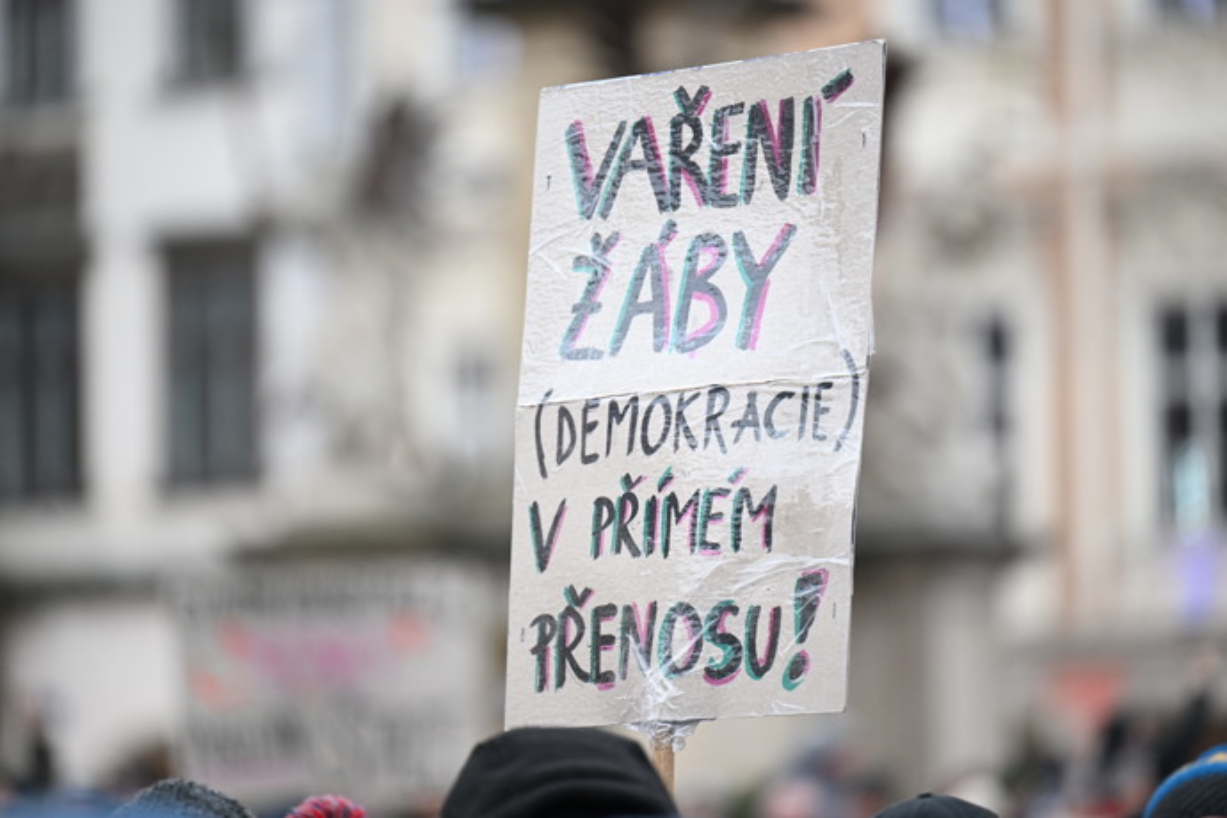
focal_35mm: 185
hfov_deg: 11.1
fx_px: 6305
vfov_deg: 7.4
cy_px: 409
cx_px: 614
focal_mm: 185
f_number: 2.8
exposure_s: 1/1250
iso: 1000
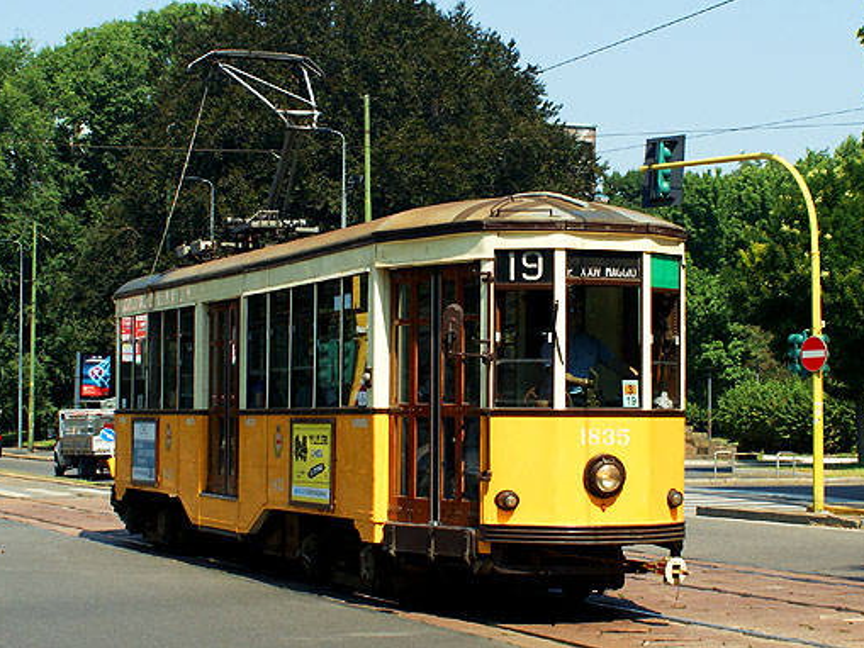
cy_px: 293
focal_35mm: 87
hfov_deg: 22.5
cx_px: 467
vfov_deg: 17.0
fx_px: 2172
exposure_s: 1/640
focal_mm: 30
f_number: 5.6
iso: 200
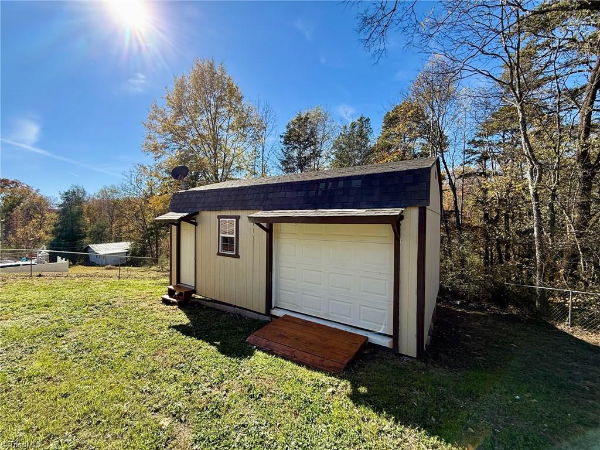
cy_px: 225
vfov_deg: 85.7
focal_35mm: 14
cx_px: 300
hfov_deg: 102.1
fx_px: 243
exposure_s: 1/770
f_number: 2.2
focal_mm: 2.22
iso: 50
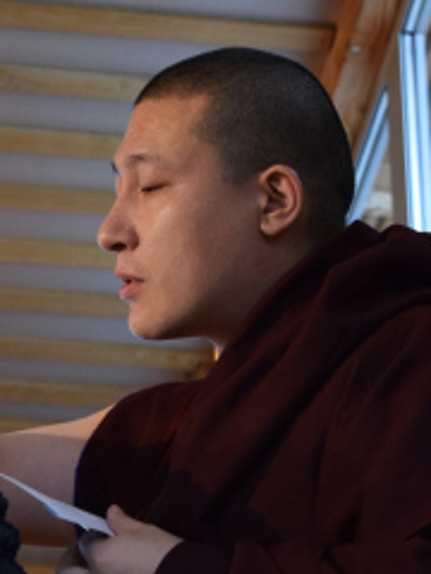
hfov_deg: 7.5
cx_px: -25
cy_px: 584
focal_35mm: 198
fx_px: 3290
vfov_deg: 9.9
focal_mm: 55
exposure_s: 1/200
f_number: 5.6
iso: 1600
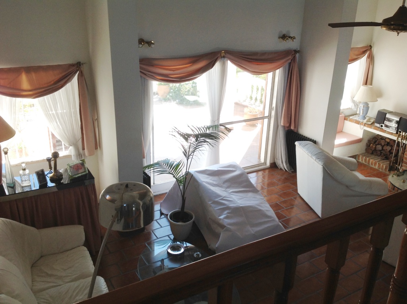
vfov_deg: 40.6
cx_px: 204
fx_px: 411
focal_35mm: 35
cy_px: 152
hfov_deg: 52.7
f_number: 2.4
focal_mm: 4.28
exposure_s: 1/124
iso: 50
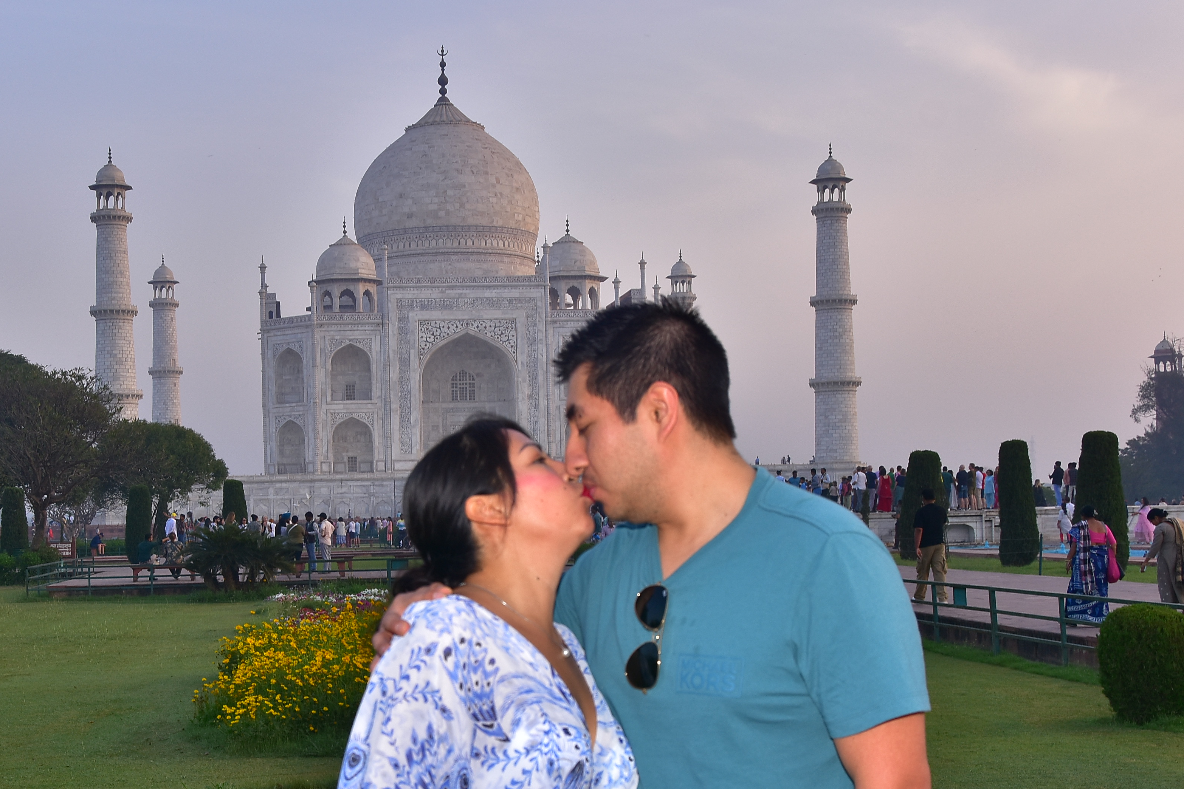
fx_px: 1842
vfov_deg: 24.1
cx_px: 449
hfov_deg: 35.5
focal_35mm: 56
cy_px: 489
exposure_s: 1/125
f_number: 8
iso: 160
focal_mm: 26
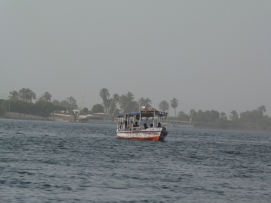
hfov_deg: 8.8
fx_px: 1754
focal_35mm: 224
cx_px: 136
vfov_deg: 6.6
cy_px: 102
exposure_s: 1/640
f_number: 5
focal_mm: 40.4
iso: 80
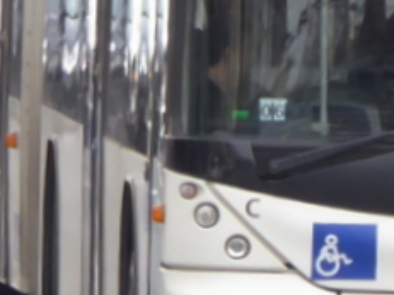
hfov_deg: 0.9
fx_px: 26267
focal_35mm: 2309
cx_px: 442
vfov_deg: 0.6
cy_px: -201
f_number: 6
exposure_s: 1/200
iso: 250
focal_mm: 71.7
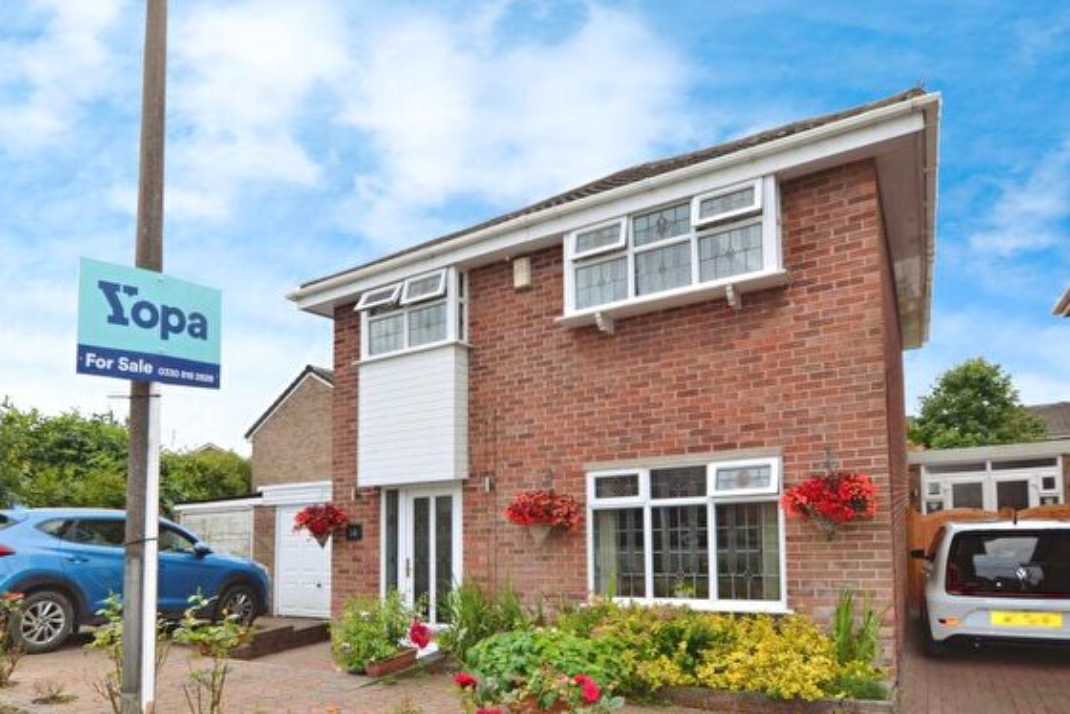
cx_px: 439
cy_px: 366
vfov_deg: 60.4
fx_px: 613
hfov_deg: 81.4
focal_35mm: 21
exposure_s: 1/200
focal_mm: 11
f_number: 6.3
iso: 100
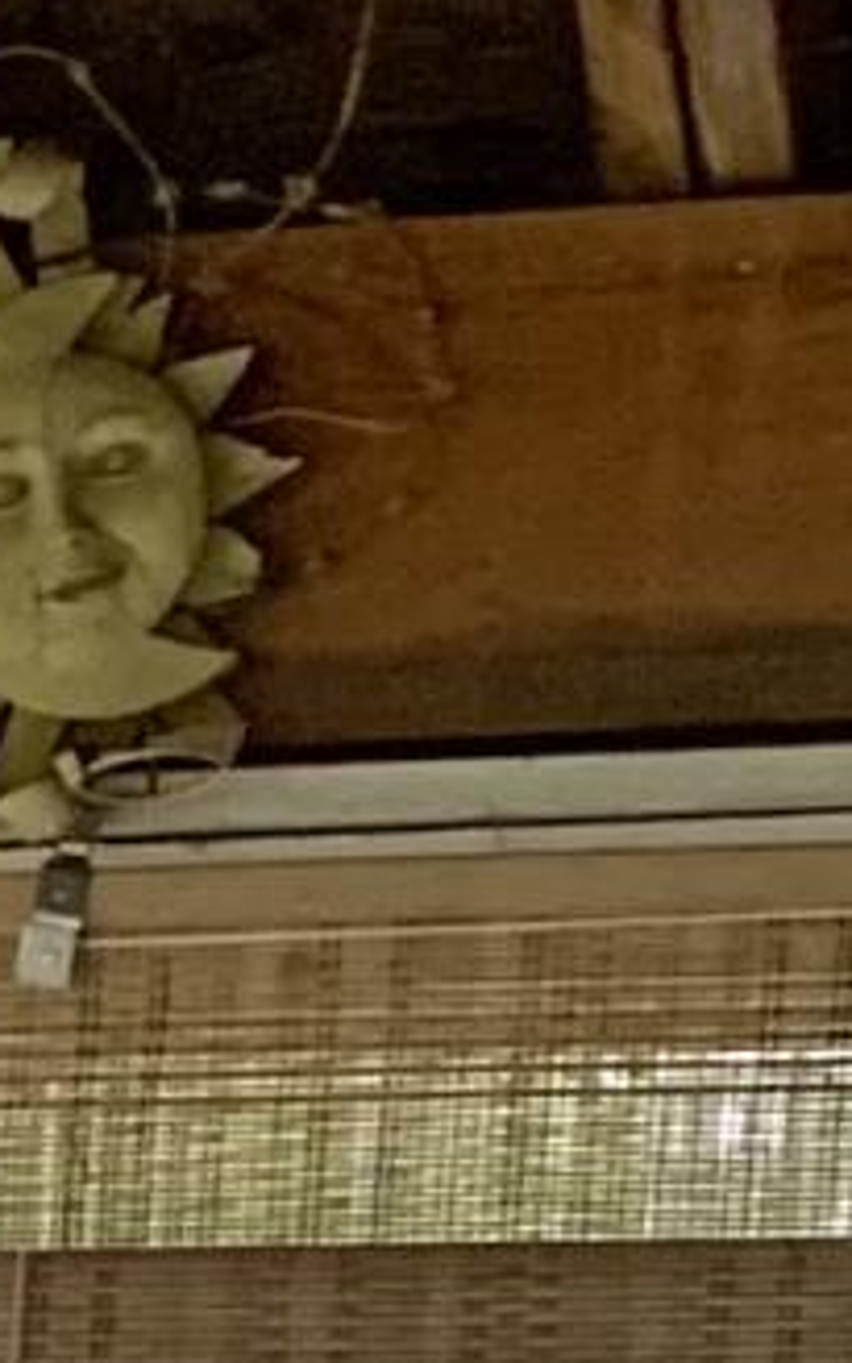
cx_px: -1338
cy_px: 4239
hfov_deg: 5.0
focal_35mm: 252
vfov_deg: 7.3
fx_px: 9362
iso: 100
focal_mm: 4.25
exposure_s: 1/80
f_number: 1.8
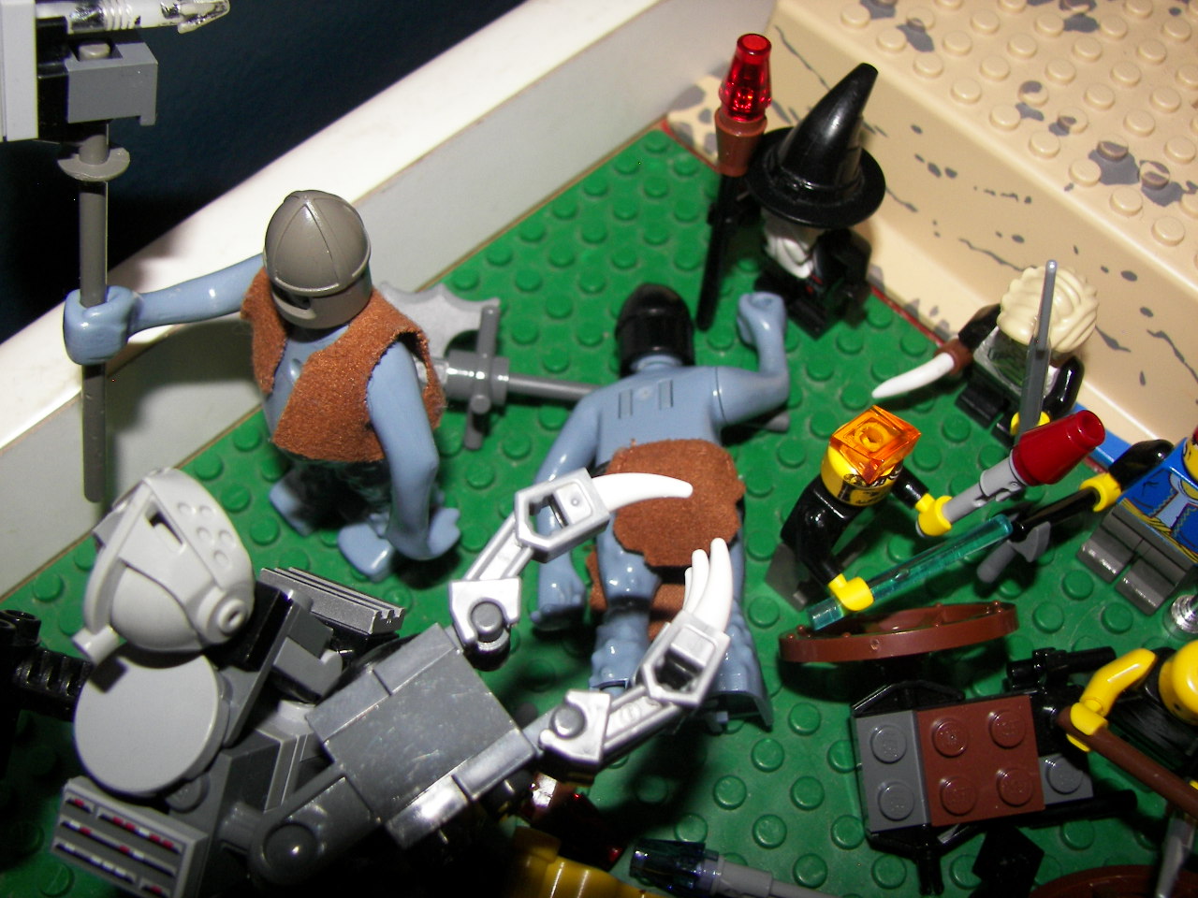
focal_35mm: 36
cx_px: 599
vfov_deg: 39.7
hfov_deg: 51.4
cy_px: 449
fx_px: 1246
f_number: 2.8
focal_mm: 6
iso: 100
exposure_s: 1/30
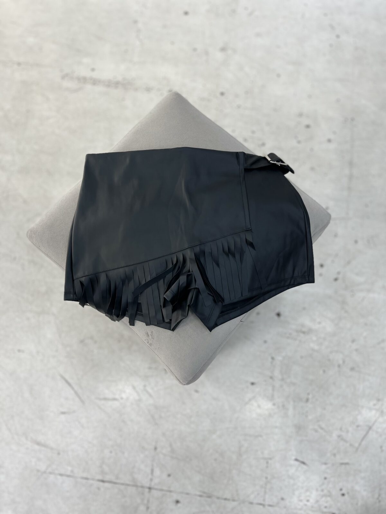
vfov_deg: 67.3
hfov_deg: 53.1
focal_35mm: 26
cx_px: 193
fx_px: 387
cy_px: 257
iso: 50
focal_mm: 5.1
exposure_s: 1/100
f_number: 1.6
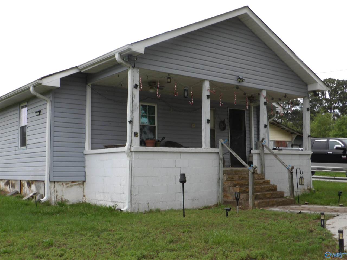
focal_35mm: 42
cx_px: 174
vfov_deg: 34.3
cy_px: 130
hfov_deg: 44.8
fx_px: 421
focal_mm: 7.6
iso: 100
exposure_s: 1/58
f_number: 4.9
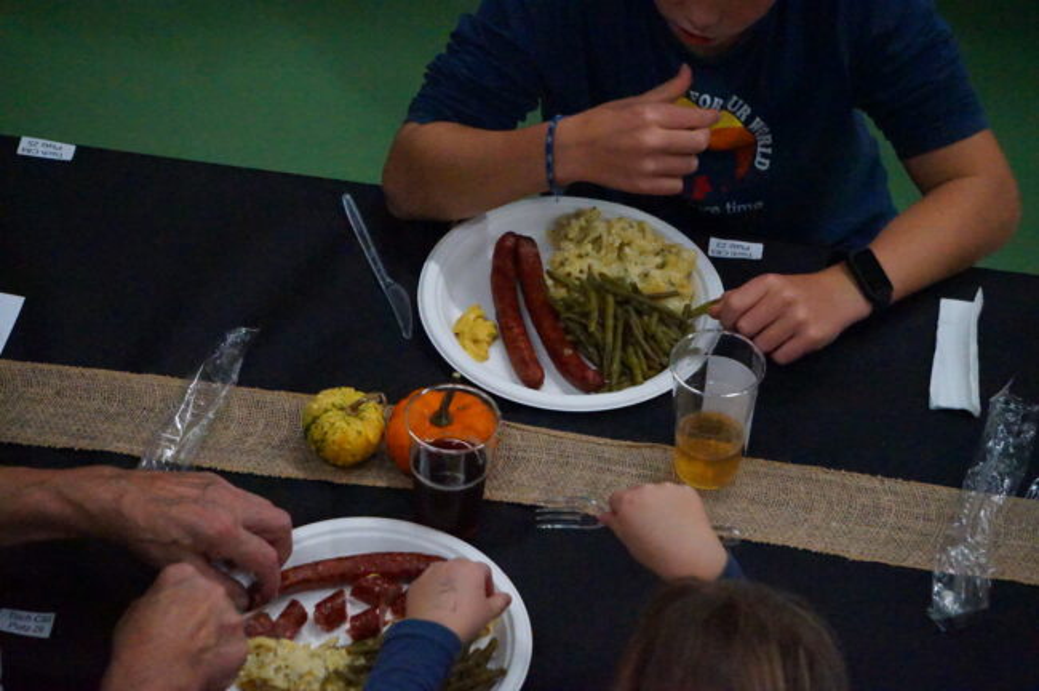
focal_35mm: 178
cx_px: 520
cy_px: 346
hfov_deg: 11.5
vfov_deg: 7.7
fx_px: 5146
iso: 10000
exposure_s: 1/200
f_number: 5.6
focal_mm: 119
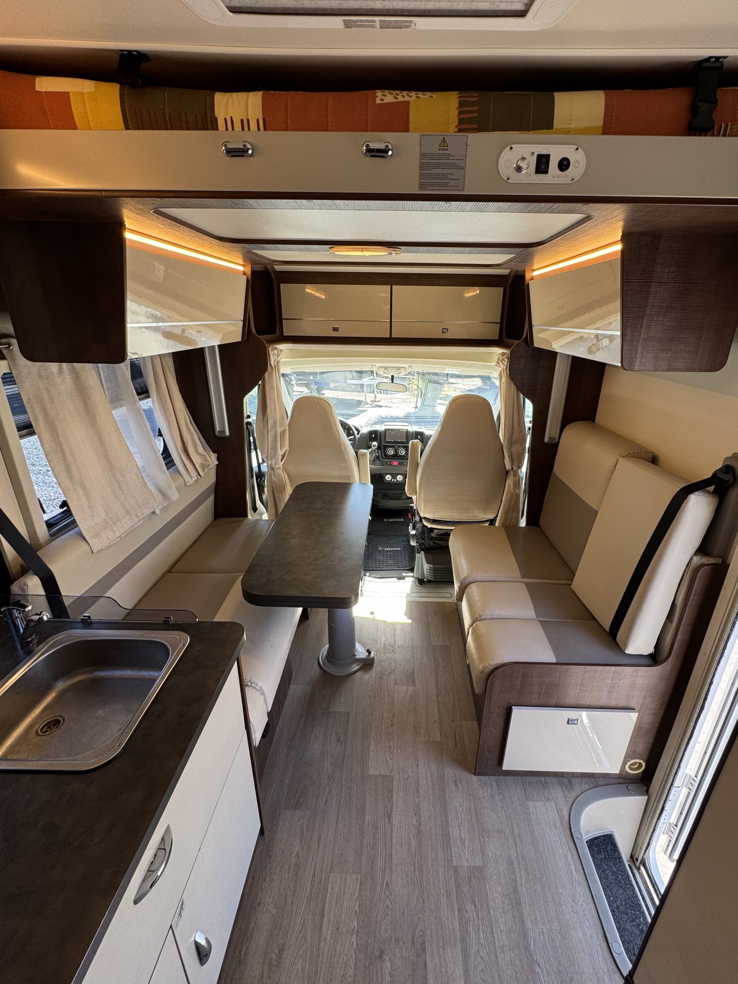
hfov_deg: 81.6
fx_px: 426
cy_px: 480
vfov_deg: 98.2
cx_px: 394
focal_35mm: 15
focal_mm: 2.22
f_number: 2.2
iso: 64
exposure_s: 1/99
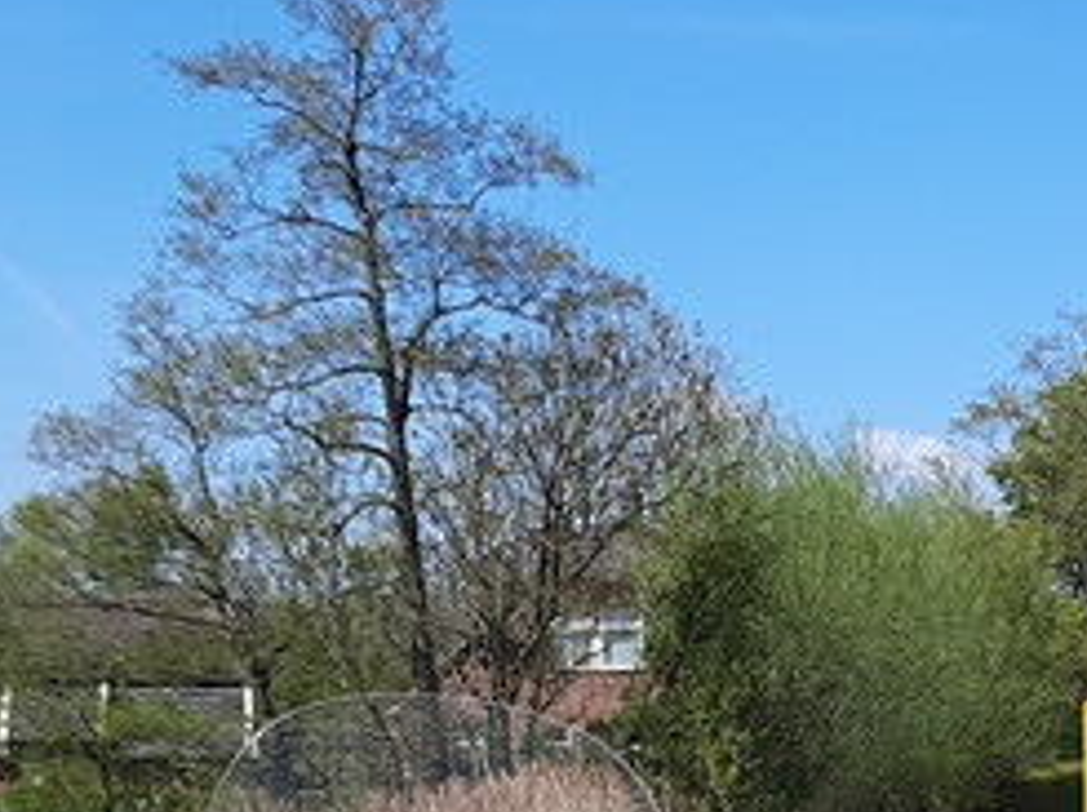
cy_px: 1708
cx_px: 1151
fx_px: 3418
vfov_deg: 11.9
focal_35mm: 109
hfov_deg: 17.5
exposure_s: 1/990
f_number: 2
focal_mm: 4.6
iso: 32
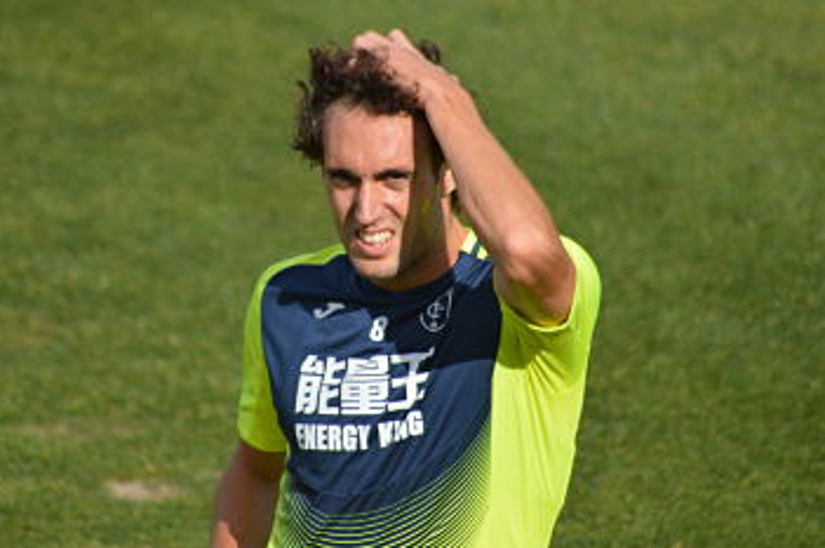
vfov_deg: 2.7
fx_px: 11740
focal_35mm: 513
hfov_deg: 4.0
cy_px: 261
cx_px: 360
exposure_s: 1/2000
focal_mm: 300
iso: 360
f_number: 5.6
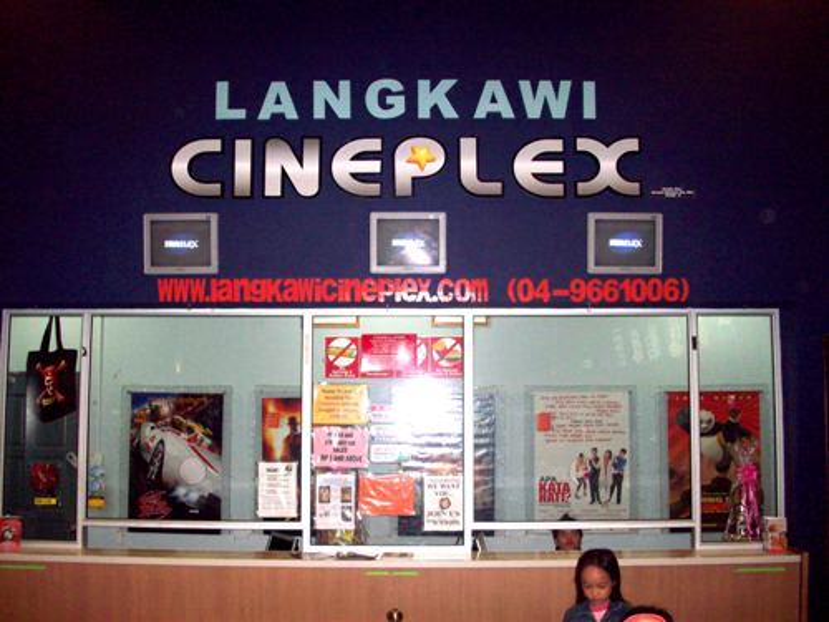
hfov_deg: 50.1
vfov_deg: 38.7
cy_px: 311
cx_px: 414
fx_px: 886
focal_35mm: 37
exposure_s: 1/45
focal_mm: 6.2
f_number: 2.8
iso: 160
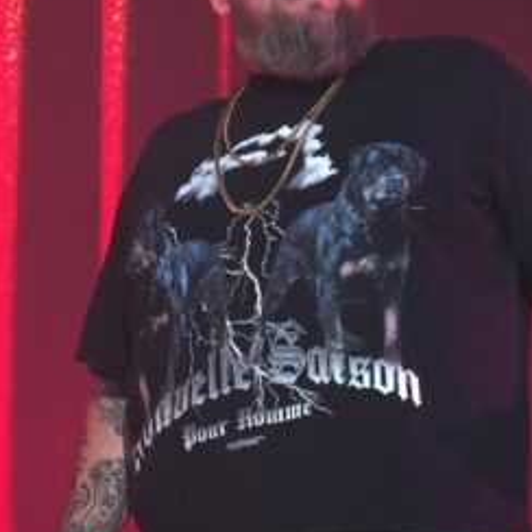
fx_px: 6555
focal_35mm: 377
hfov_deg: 4.6
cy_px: 209
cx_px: 331
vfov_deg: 4.6
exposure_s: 1/160
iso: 320
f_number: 5.6
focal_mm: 94
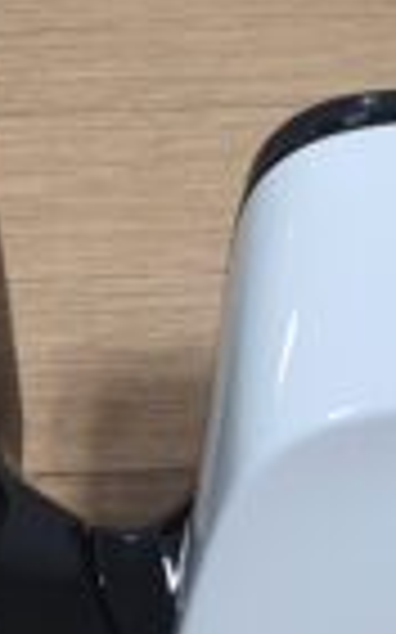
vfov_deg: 19.8
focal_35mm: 104
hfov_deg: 12.1
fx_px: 1798
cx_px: -164
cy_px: 526
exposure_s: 1/40
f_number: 2.4
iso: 160
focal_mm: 4.3
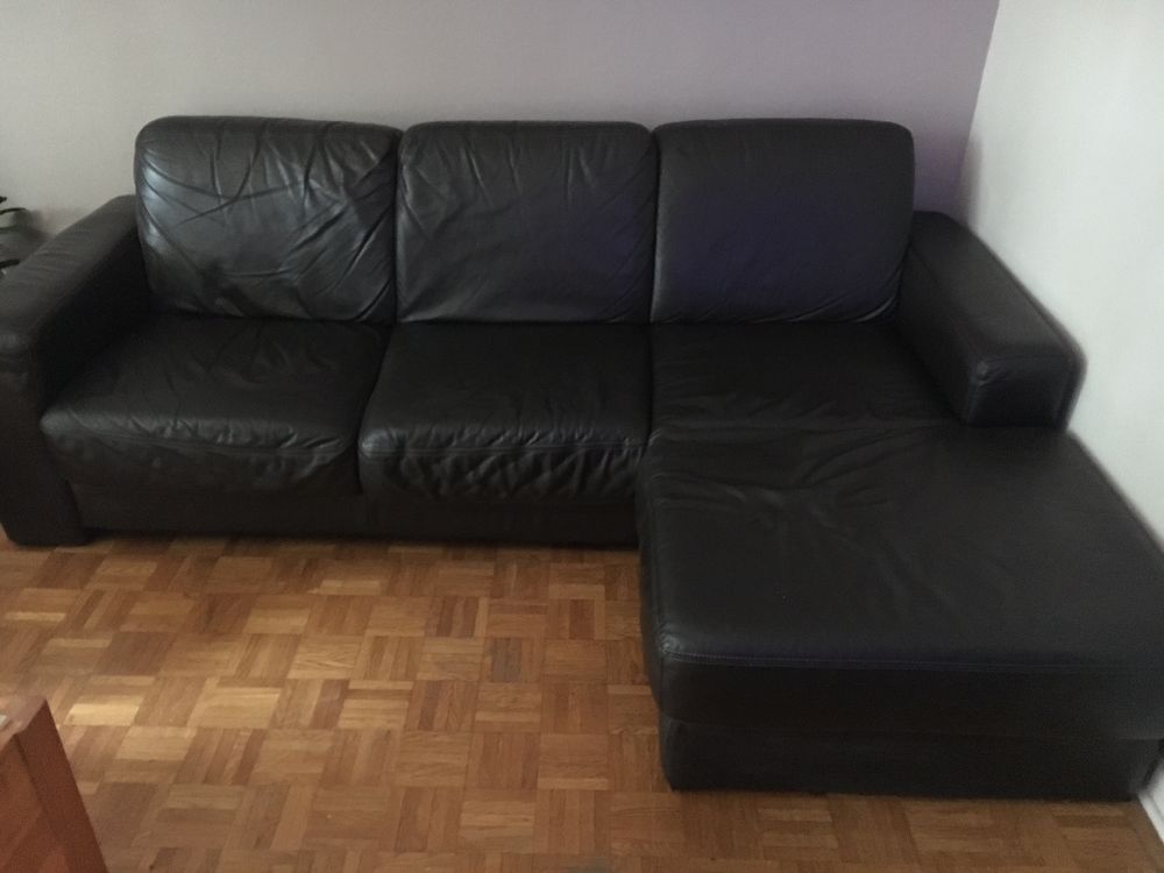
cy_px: 436
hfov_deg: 61.7
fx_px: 975
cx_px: 582
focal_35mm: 29
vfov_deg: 48.2
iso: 640
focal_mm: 4.15
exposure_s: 1/17
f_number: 2.2
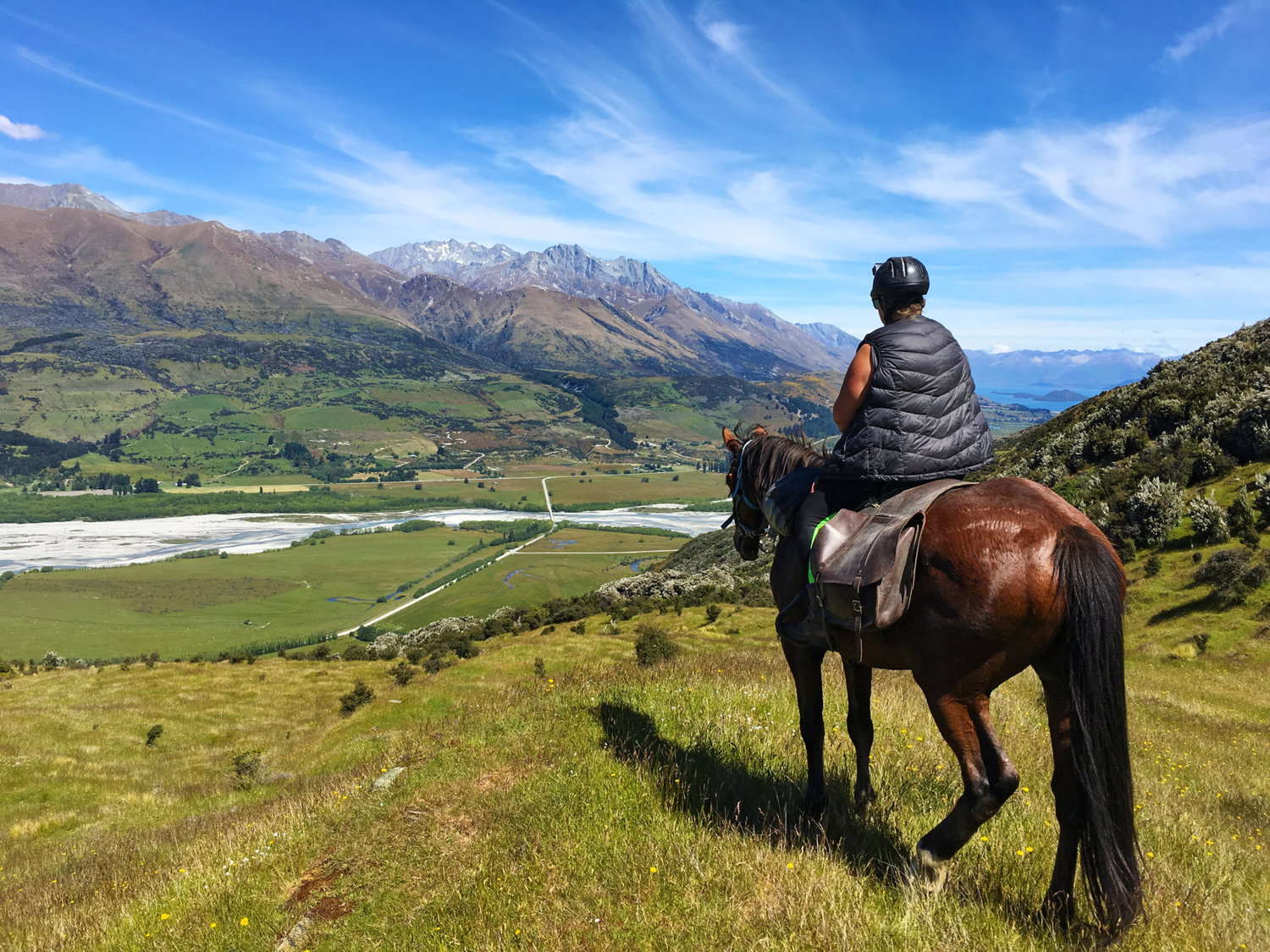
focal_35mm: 29
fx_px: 1064
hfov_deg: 61.7
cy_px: 476
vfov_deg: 48.2
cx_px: 635
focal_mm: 4.15
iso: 25
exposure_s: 1/1709
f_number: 2.2
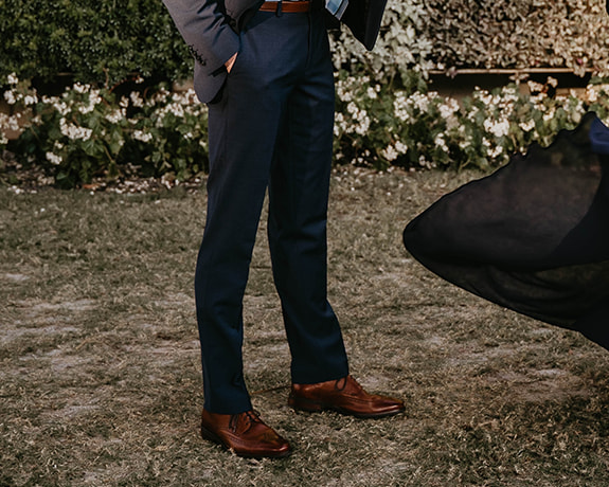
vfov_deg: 18.3
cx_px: 491
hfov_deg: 23.2
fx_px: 1460
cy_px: -28
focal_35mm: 81
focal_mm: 31
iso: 200
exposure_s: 1/320
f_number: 2.8
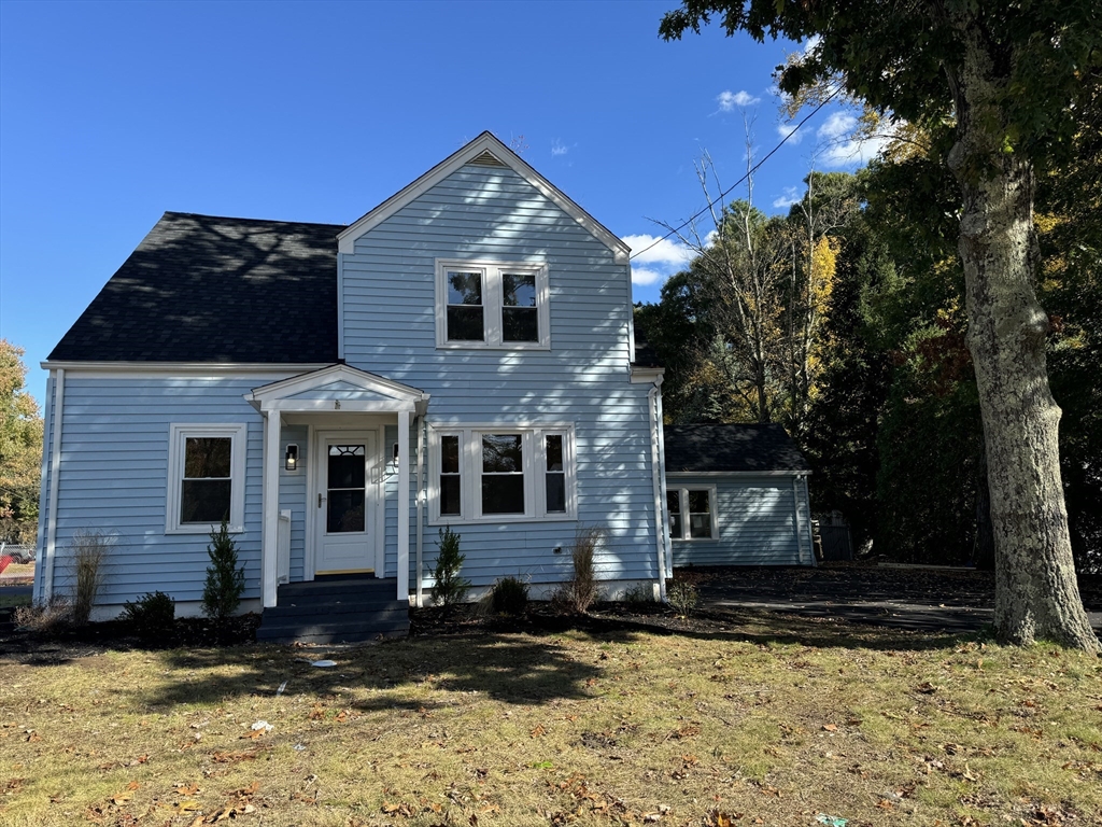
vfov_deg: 56.8
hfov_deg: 71.6
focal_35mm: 24
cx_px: 551
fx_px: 764
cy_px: 414
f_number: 1.78
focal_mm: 6.76
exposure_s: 1/1678
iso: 80
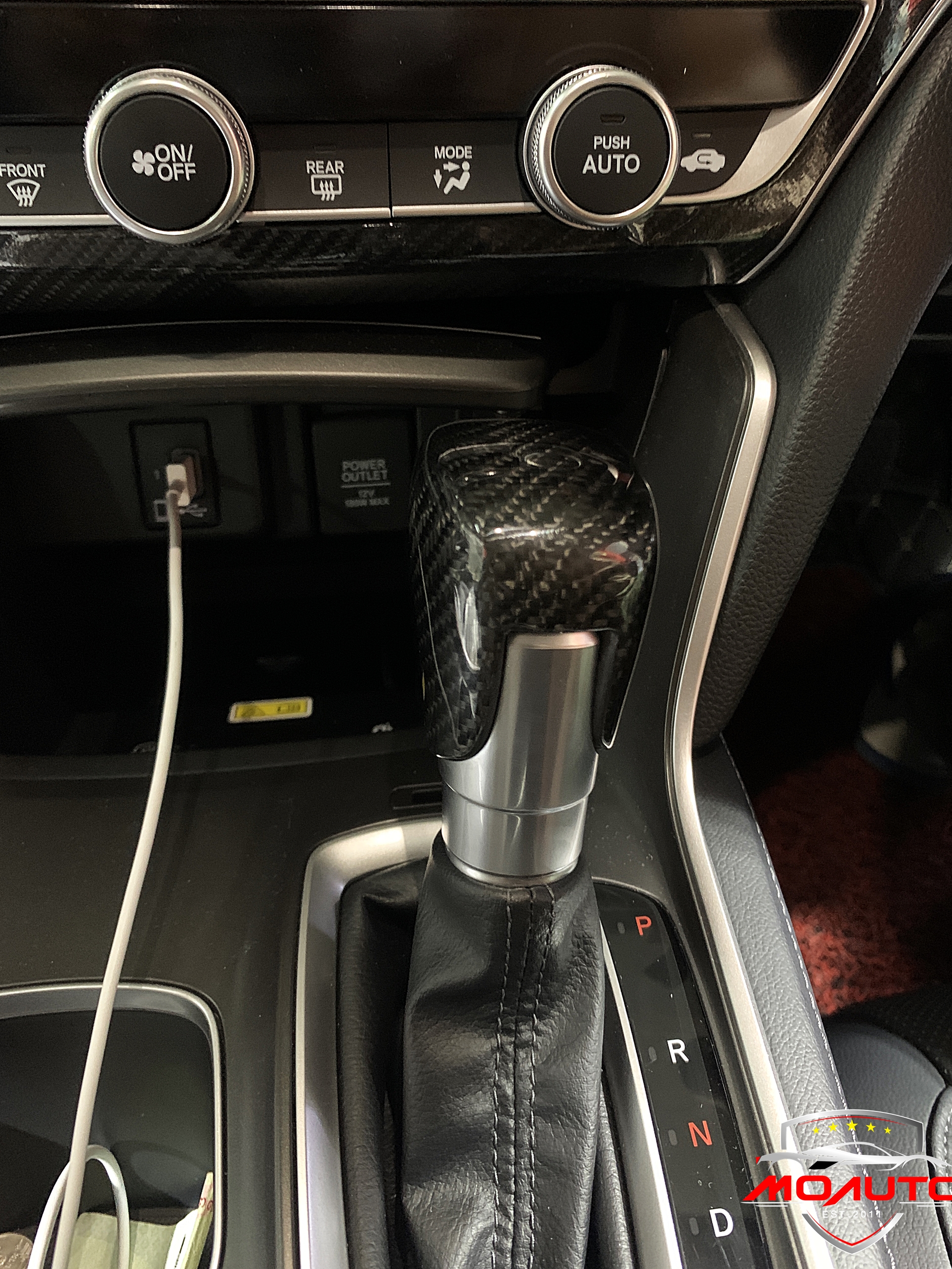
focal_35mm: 27
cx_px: 490
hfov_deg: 51.3
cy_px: 619
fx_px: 990
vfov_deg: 65.3
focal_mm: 4.25
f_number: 1.8
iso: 800
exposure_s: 1/17
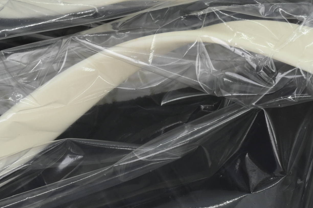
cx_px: 131
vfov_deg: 13.3
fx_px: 893
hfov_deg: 19.9
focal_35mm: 103
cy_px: 83
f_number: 11
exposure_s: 1/100
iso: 400
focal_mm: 30.5
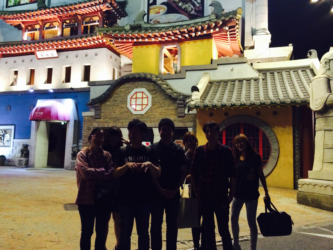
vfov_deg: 48.2
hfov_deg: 61.7
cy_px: 125
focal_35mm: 29
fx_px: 279
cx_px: 166
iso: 320
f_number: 2.2
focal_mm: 4.15
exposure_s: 1/30
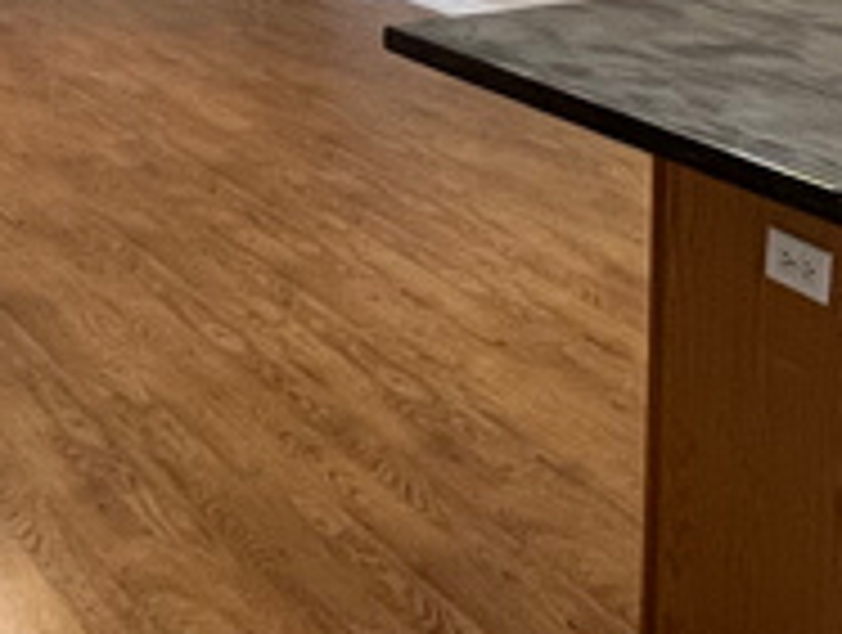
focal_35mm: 71
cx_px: 567
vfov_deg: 20.3
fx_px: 1730
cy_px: 54
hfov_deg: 27.2
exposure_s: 1/60
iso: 320
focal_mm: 1.57
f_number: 1.8
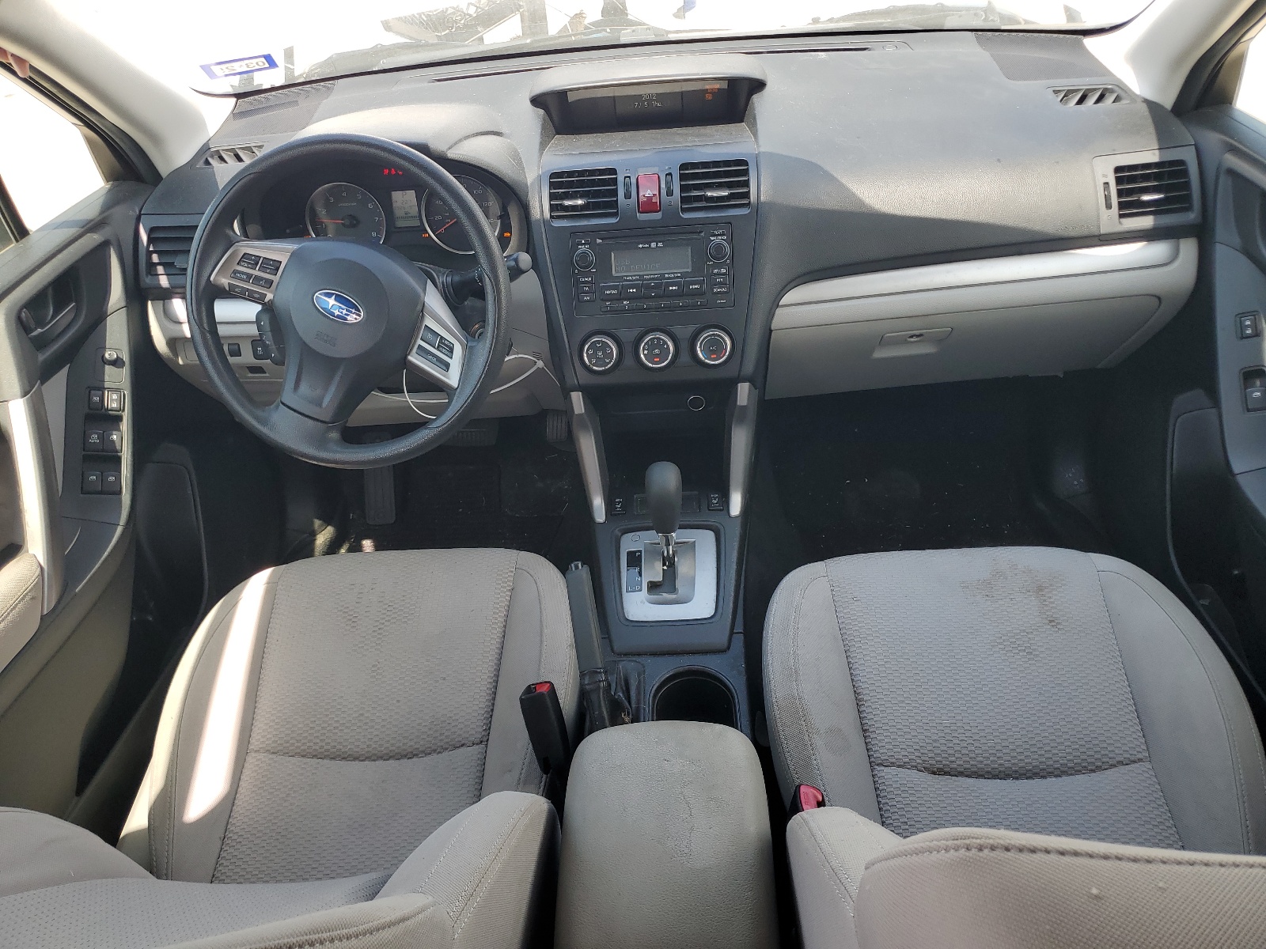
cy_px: 474
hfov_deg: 67.3
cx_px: 633
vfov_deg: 53.1
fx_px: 951
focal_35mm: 26
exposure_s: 1/500
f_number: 1.5
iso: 50
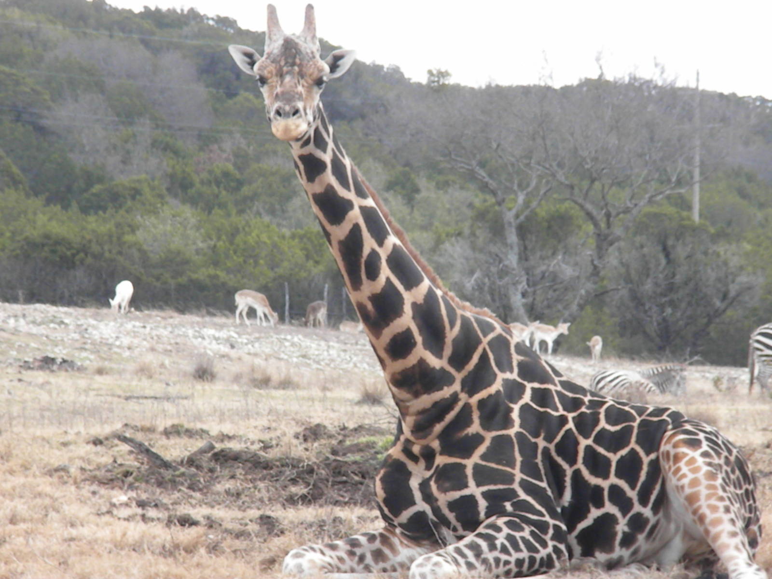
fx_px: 5798
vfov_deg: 5.7
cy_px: 290
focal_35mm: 260
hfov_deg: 7.6
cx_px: 386
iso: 640
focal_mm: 46.2
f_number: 14
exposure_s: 1/83.4
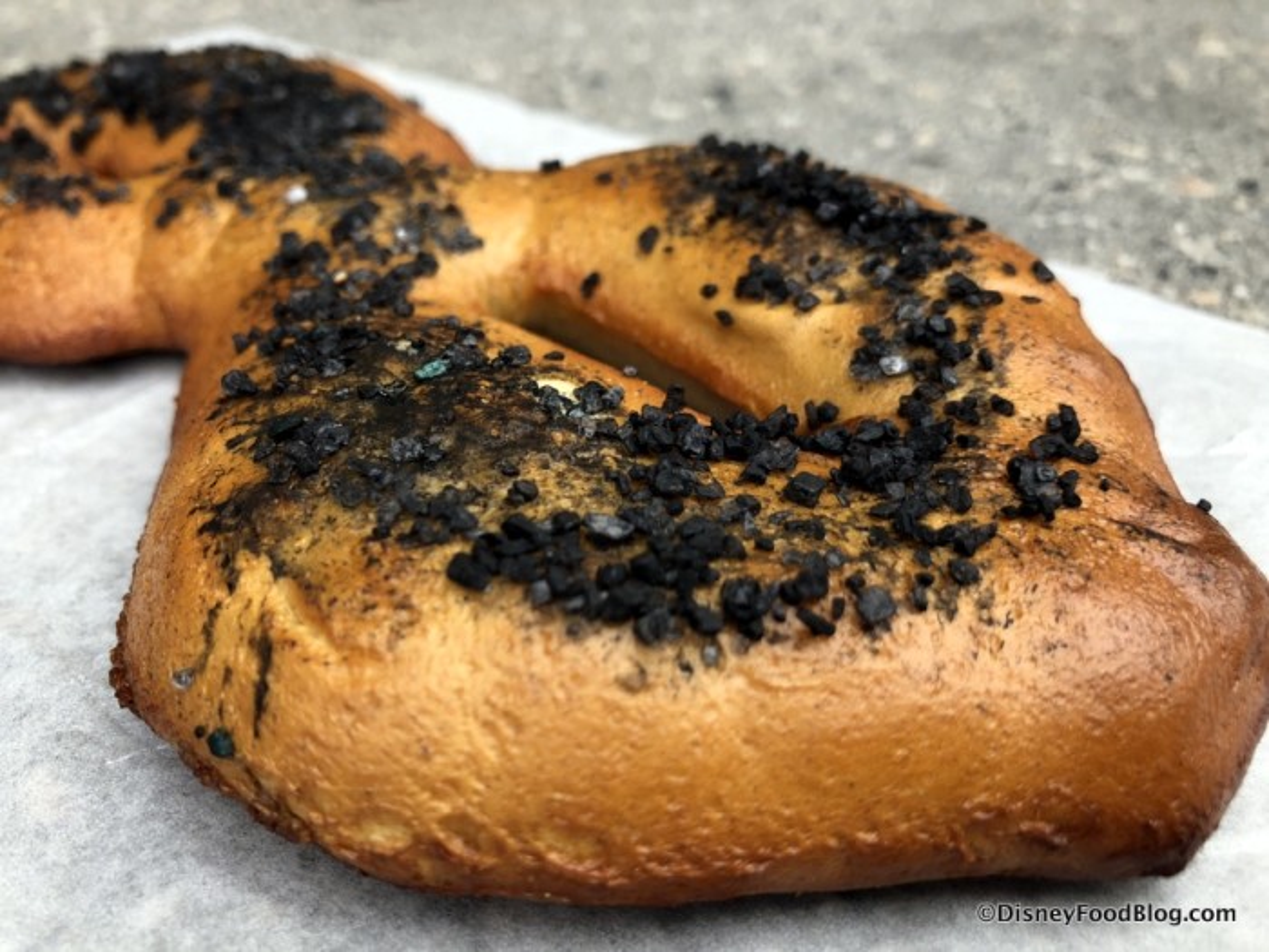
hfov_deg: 63.4
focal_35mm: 28
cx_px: 634
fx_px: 1026
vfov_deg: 49.7
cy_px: 476
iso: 20
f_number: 1.8
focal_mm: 3.99
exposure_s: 1/486
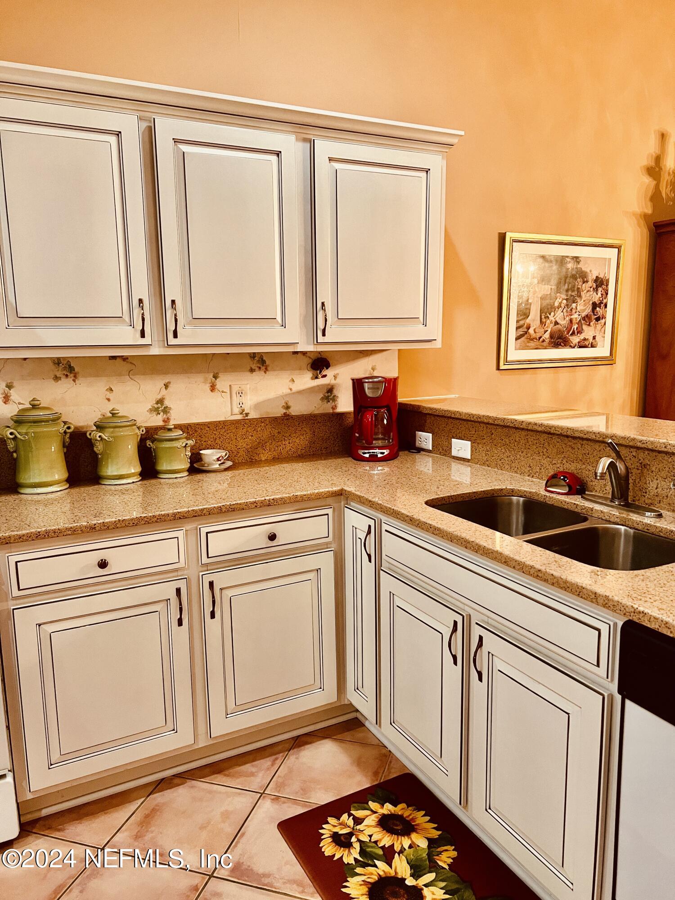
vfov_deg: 67.3
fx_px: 676
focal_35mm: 26
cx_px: 338
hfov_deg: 53.1
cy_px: 450
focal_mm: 5.7
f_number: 1.5
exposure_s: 1/60
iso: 200
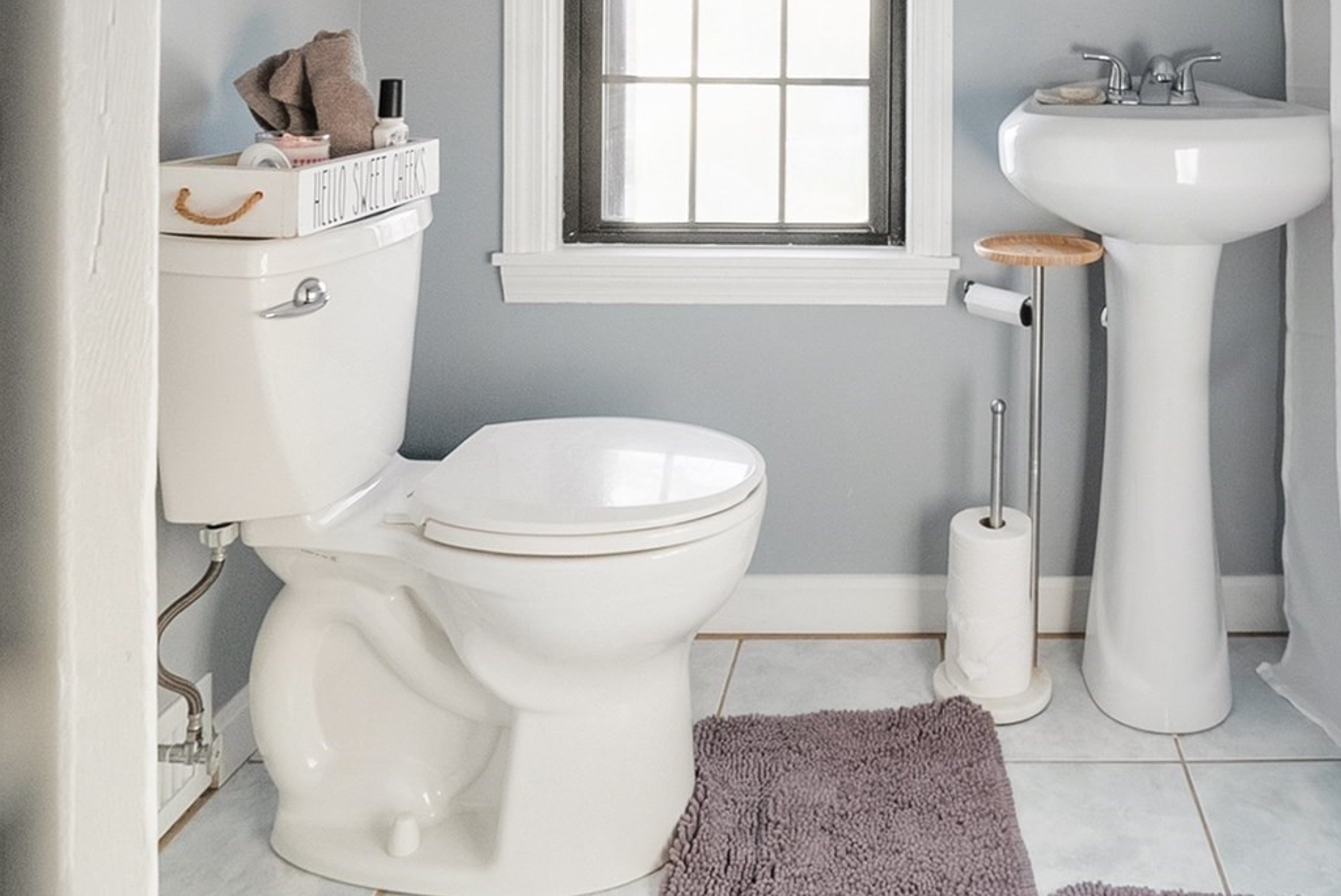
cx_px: 982
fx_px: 1118
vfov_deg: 39.9
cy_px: 64
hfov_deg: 59.1
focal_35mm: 30
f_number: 11
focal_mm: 10
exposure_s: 1/125
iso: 1600
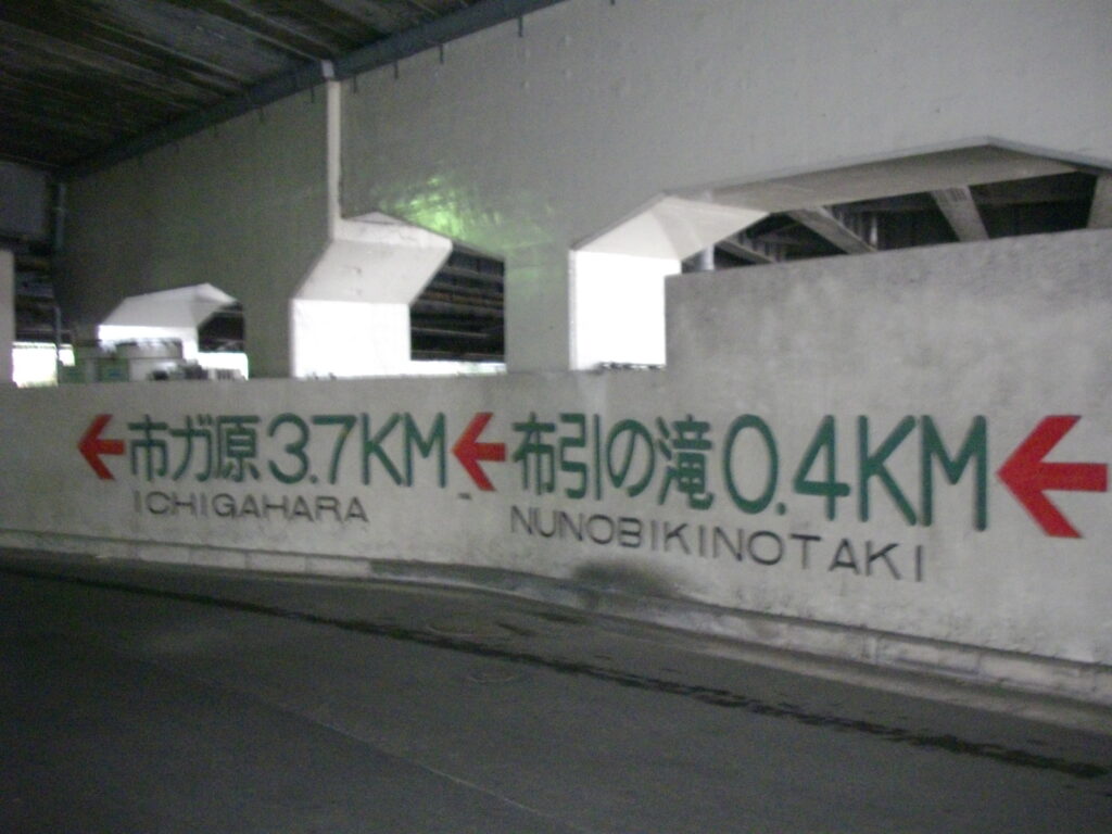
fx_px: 1189
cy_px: 417
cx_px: 556
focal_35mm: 37
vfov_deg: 38.7
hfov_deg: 50.1
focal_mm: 6.2
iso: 527
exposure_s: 1/50
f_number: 2.8
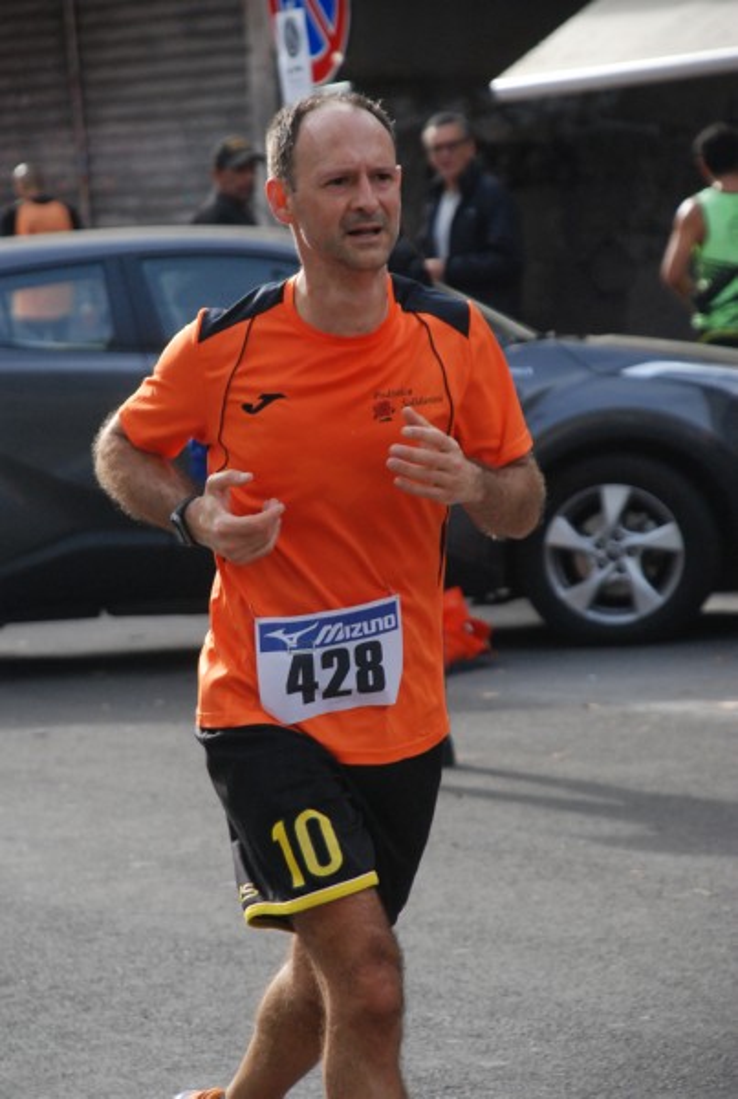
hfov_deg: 7.4
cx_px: 369
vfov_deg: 10.9
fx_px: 5735
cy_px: 550
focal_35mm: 188
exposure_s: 1/640
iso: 1000
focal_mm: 125
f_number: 5.6
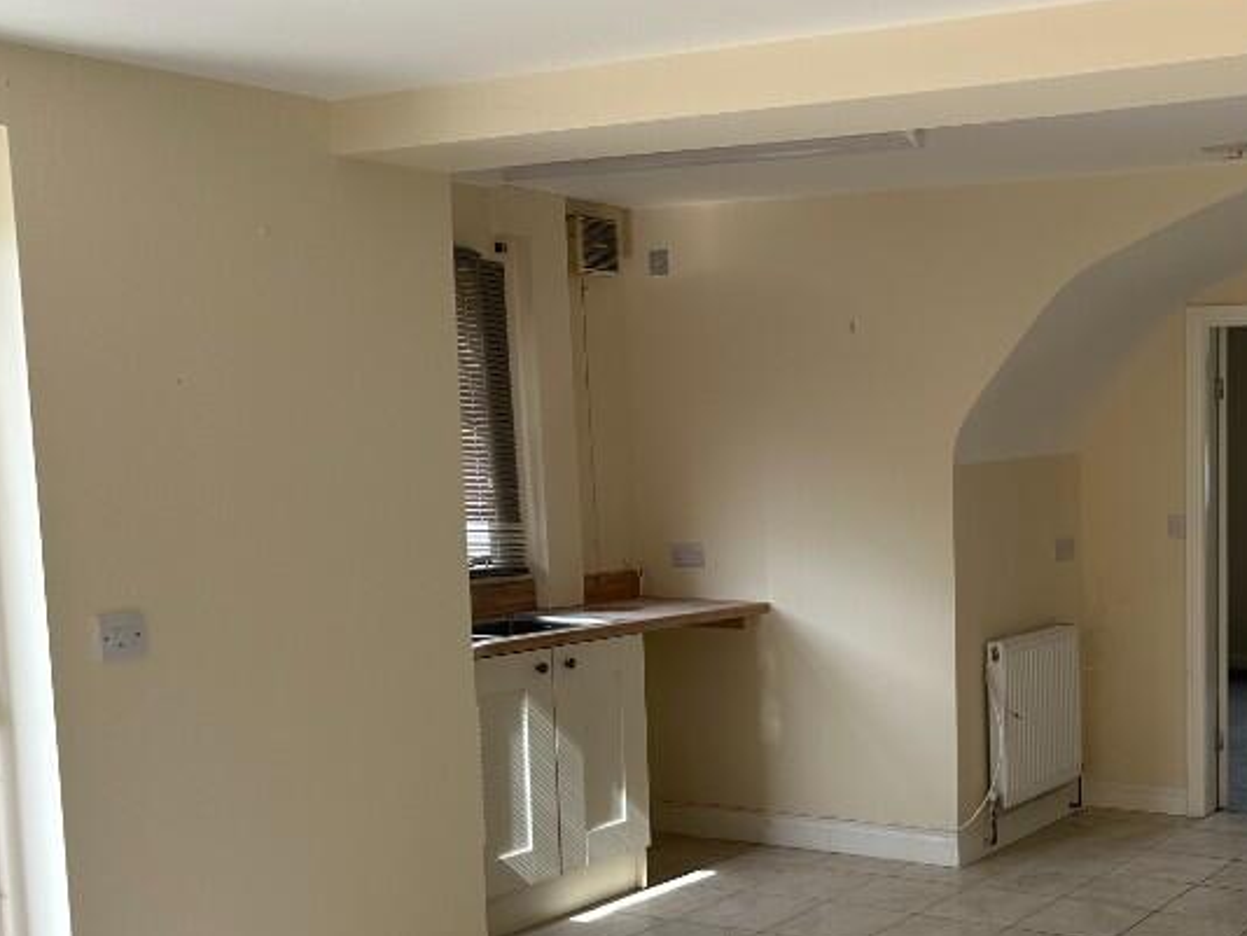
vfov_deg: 31.3
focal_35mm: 46
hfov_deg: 38.3
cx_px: 1130
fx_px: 1658
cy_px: 614
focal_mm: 6.86
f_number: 1.78
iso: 64
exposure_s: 1/218
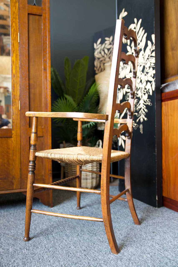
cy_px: 134
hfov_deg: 42.3
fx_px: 230
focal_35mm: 31
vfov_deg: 60.3
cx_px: 89
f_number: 2.8
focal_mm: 31
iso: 320
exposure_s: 1/80
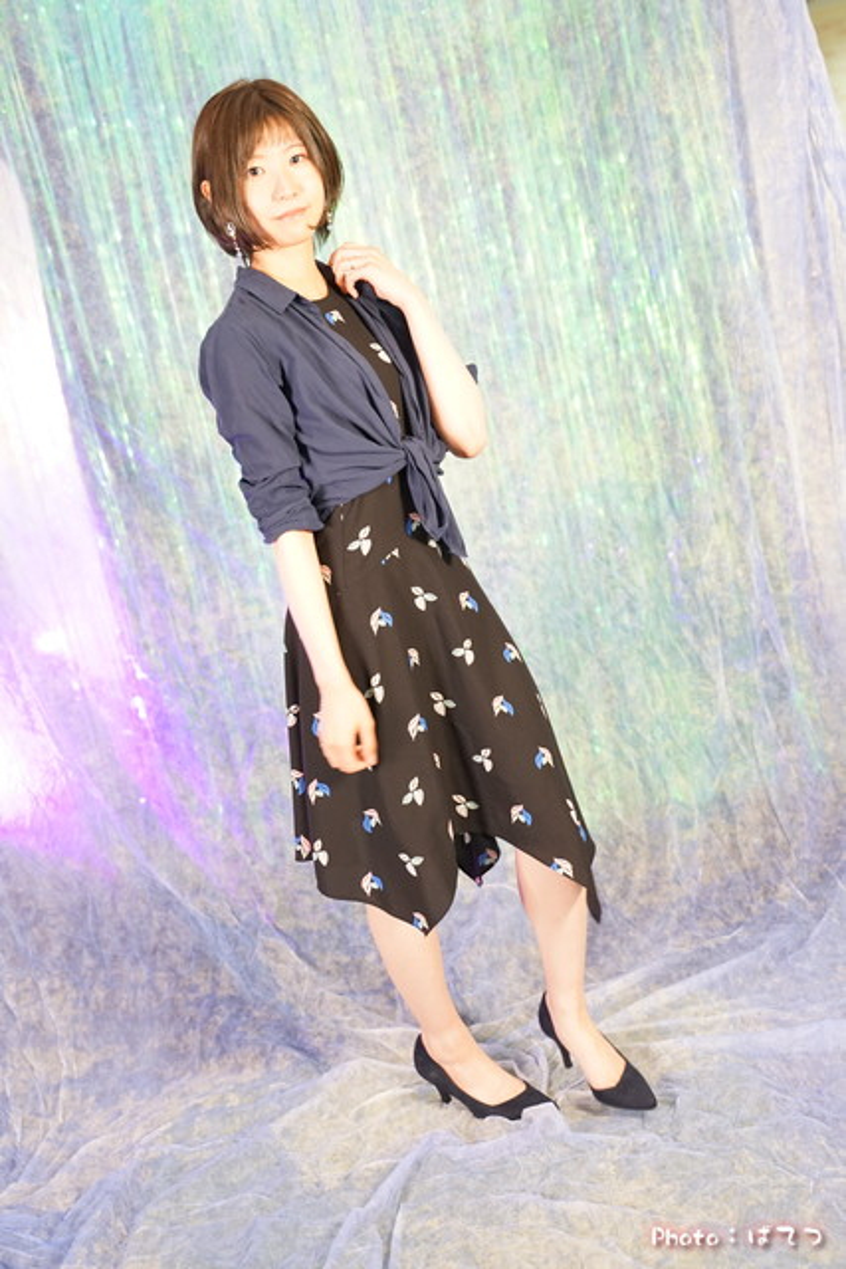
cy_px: 634
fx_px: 1480
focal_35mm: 42
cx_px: 423
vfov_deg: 46.4
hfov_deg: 31.9
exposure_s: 1/60
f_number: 2.8
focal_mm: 42
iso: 1600
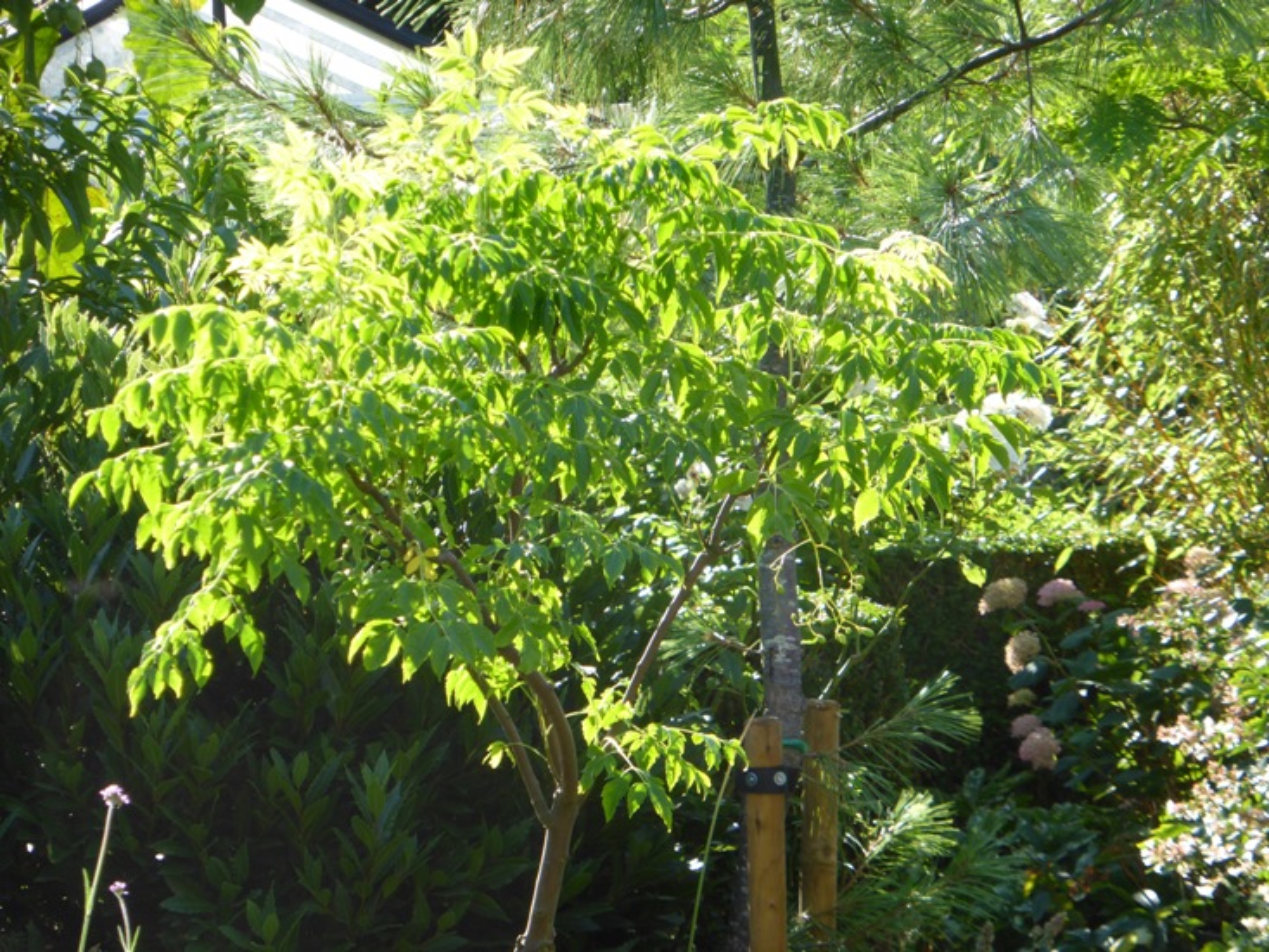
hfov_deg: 9.2
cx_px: 634
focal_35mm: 214
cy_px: 476
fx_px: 7848
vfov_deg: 6.9
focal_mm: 38.2
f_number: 5.6
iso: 100
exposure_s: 1/100
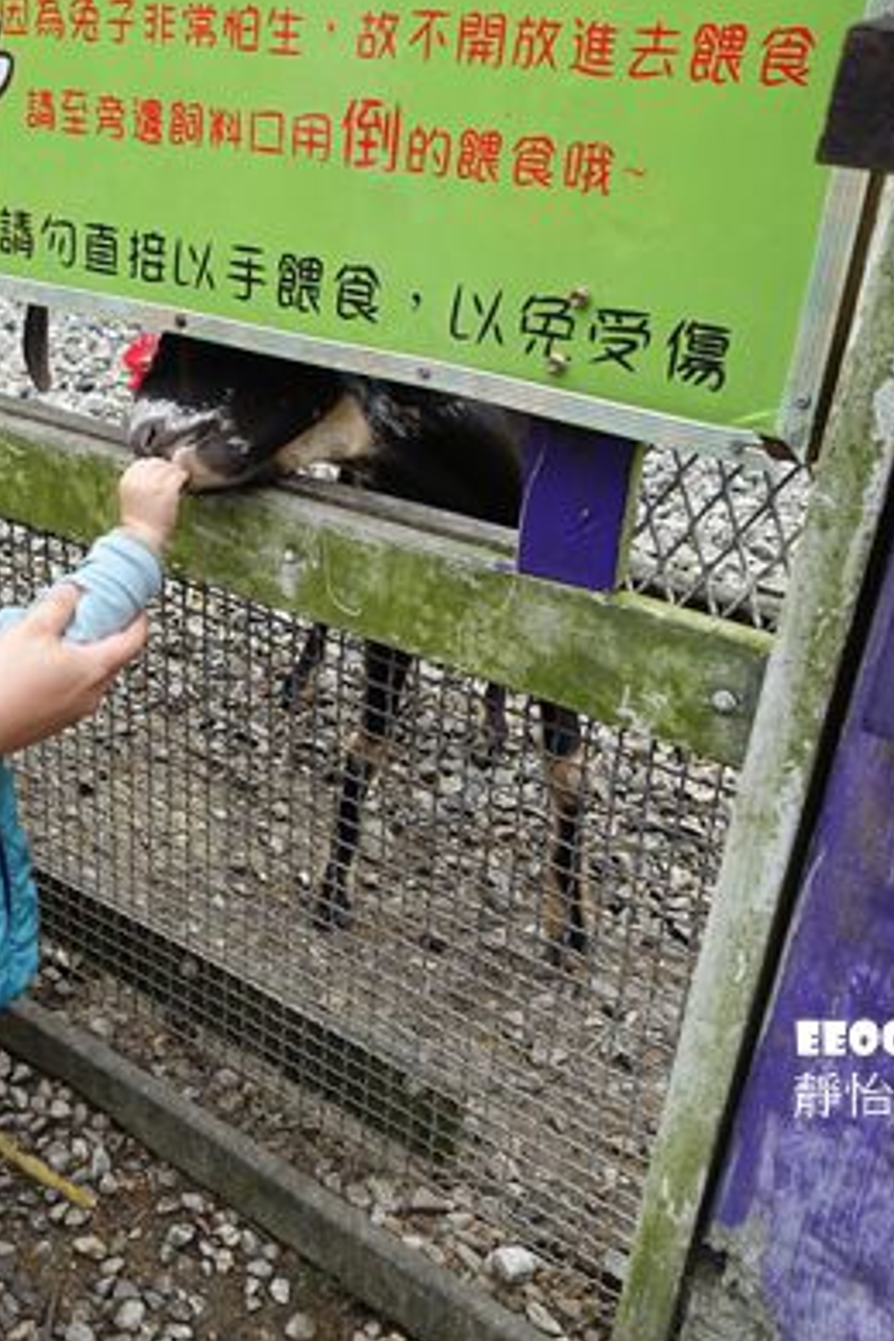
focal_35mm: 40
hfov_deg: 31.5
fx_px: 1490
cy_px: 693
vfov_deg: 48.5
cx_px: 55
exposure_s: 1/80
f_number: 4
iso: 125
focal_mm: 8.8
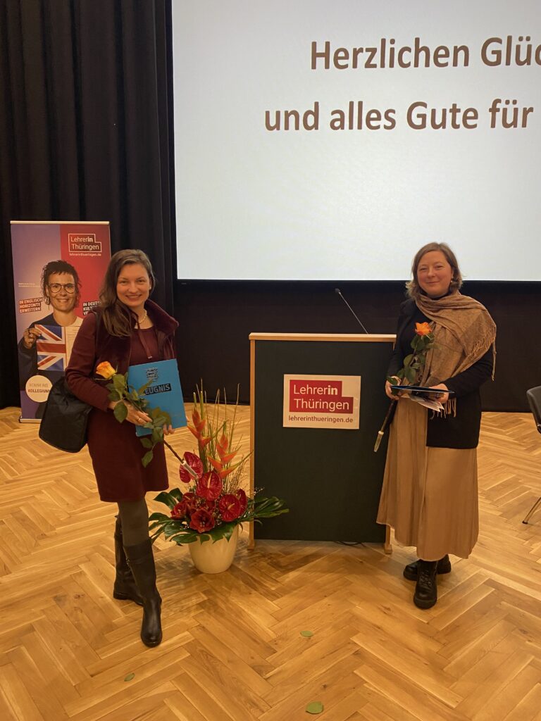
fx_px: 542
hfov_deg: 53.1
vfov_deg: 67.3
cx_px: 270
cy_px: 360
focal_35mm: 26
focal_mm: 4.25
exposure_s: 1/60
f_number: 1.8
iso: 125
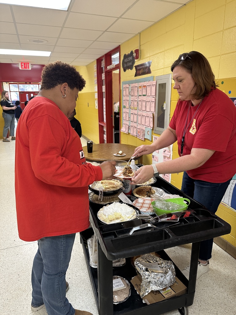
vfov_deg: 71.6
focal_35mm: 24
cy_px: 158
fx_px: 218
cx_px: 118
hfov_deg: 56.8
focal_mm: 6.86
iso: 200
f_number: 1.78
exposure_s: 1/60
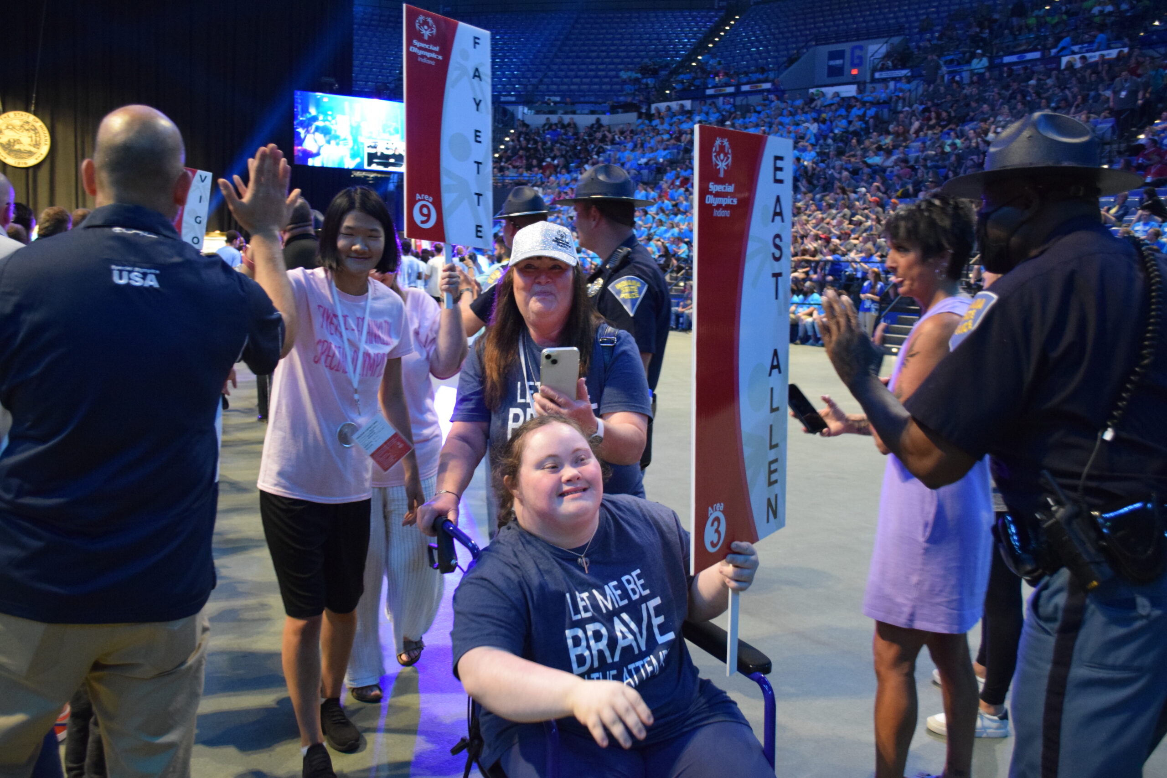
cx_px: 584
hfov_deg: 61.9
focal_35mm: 30
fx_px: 972
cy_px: 389
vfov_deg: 43.6
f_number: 3.8
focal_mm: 20
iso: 3200
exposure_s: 1/60
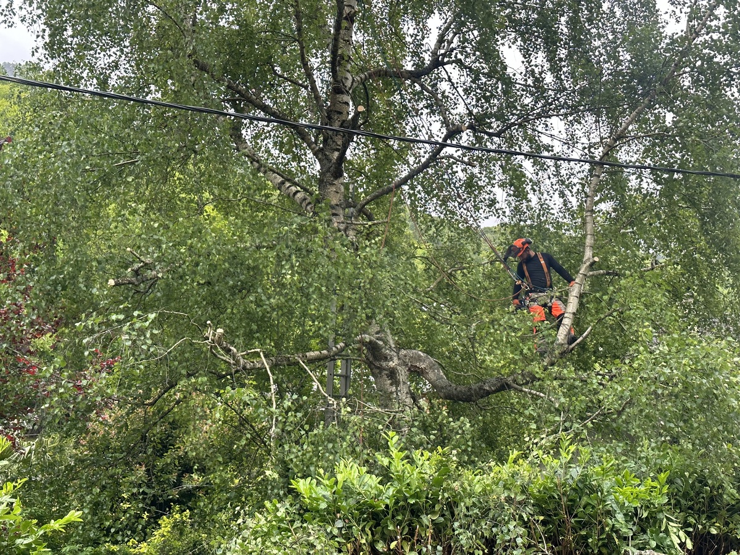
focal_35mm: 48
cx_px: 370
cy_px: 278
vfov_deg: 30.3
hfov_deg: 39.7
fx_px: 1026
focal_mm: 6.86
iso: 64
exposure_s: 1/469
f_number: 1.78
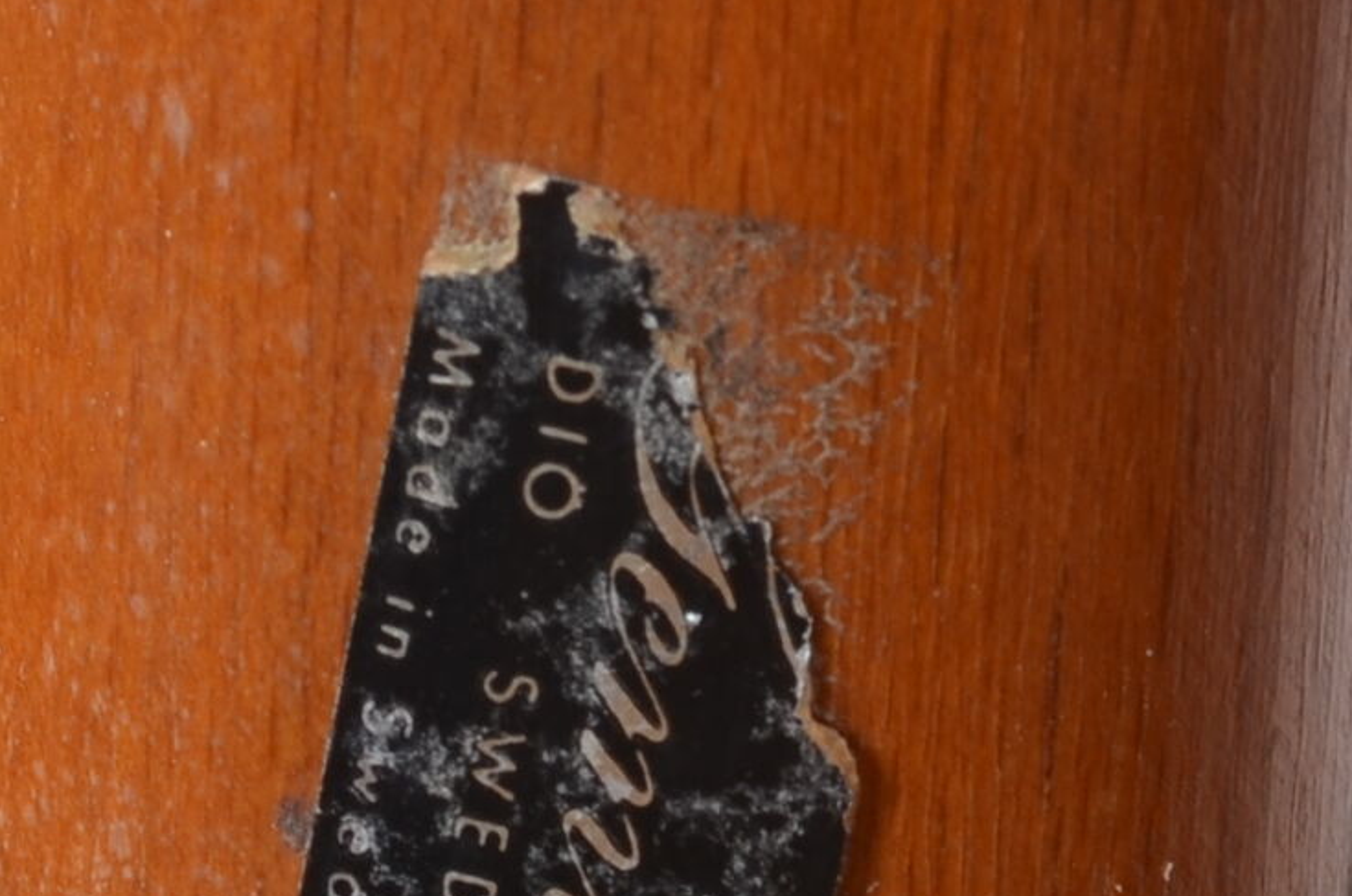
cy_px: 716
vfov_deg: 3.6
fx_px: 14131
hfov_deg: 5.5
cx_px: 660
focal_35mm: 377
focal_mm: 50
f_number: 11
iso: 100
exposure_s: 1/125
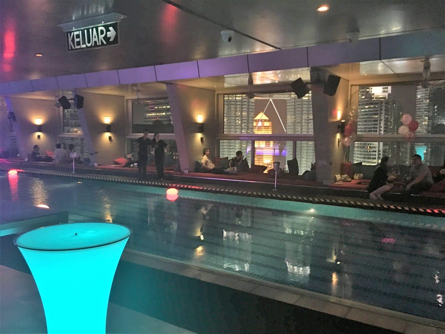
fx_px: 373
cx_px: 222
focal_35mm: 29
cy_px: 167
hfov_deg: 61.7
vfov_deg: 48.2
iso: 400
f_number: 2.2
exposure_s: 1/17
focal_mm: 4.15
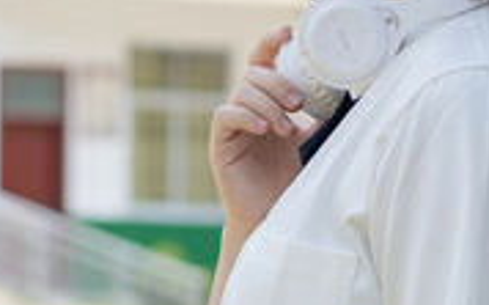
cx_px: -27
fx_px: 4009
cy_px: -214
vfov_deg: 4.3
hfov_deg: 6.9
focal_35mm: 301
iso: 125
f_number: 2.8
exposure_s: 1/800
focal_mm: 50
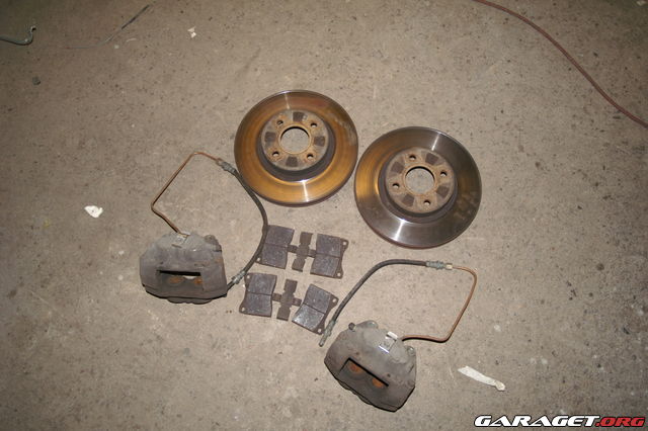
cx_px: 324
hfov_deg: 62.0
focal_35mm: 30
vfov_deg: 43.6
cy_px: 216
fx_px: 540
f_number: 3.5
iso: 400
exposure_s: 1/60
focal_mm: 20
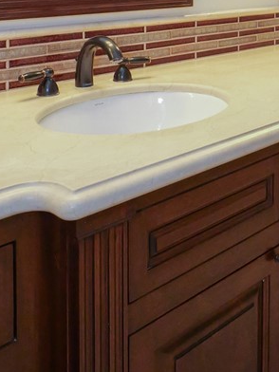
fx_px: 505
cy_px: -66
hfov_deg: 28.9
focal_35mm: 47
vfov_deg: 33.5
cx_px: 280
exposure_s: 1/200
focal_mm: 9
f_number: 7.1
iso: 3200
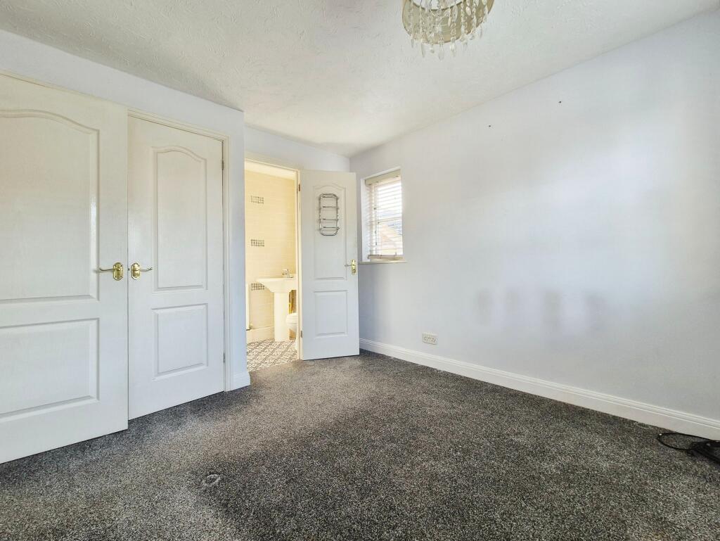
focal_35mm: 13
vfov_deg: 90.0
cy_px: 270
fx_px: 271
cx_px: 360
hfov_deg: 106.2
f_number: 2.2
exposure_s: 1/50
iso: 80
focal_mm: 2.2
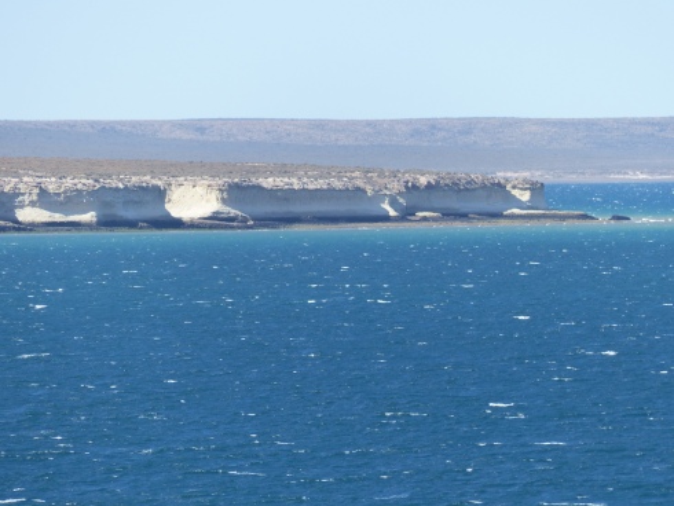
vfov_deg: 2.6
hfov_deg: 3.4
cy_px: 253
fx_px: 11299
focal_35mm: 580
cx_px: 337
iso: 160
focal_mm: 104.4
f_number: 4
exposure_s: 1/800
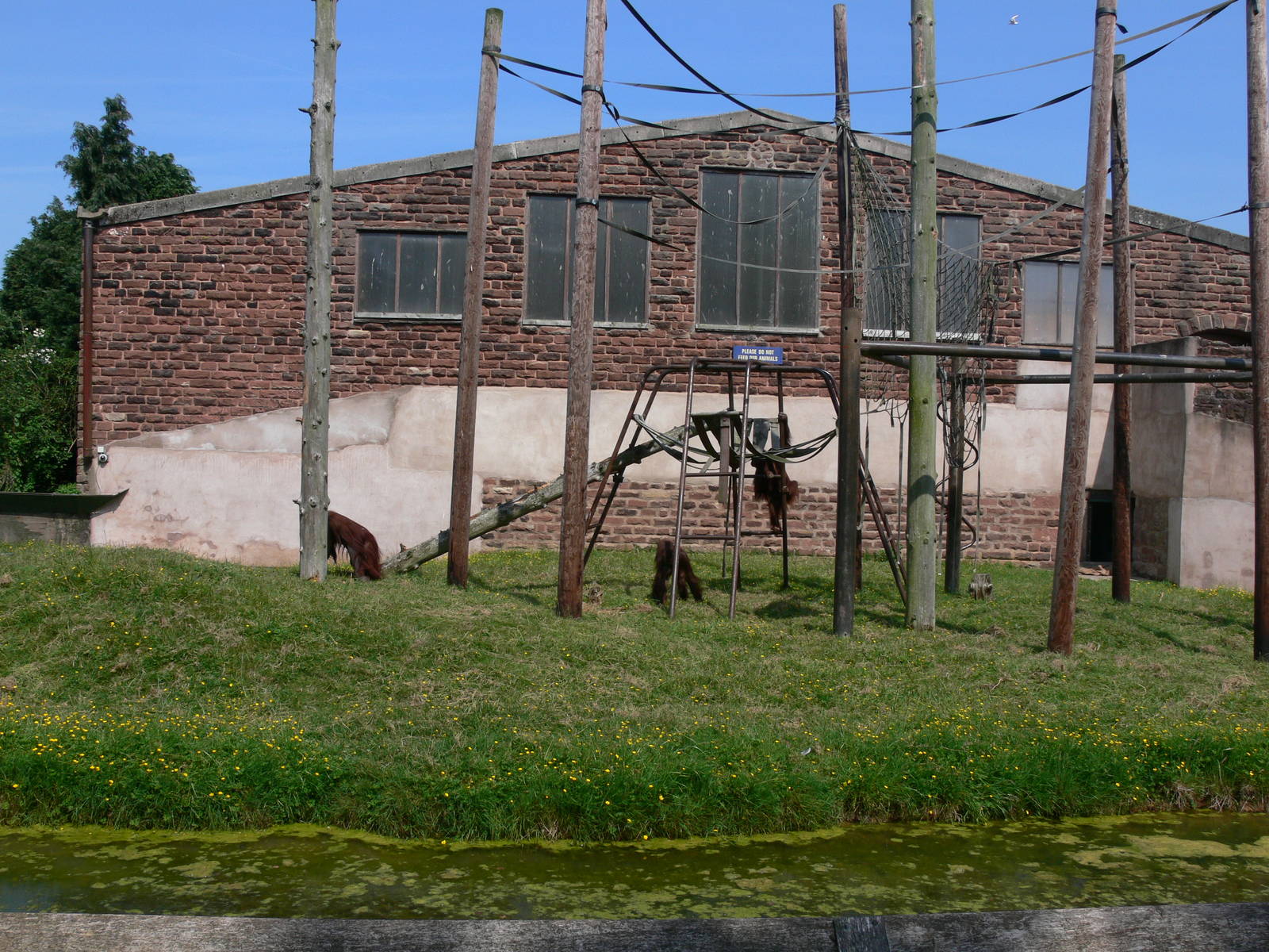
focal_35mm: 35
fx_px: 1283
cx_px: 634
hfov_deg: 52.6
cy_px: 476
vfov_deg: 40.7
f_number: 5.6
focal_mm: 7.4
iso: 80
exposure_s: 1/400
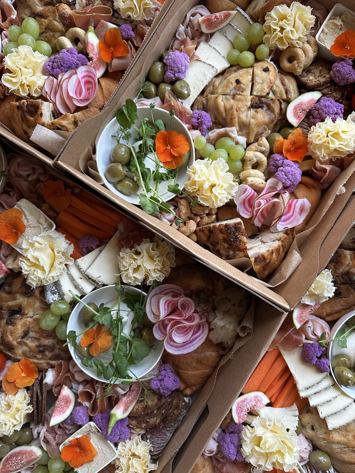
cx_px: 178
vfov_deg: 71.6
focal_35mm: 24
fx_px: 328
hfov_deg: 56.8
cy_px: 236
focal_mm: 6.86
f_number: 1.78
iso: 200
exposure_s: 1/121
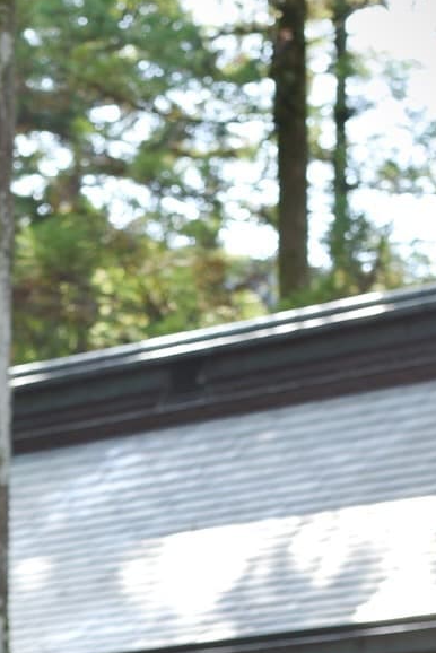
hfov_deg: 5.1
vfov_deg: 7.5
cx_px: -44
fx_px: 4899
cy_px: 854
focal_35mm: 270
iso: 800
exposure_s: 1/500
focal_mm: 78
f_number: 5.6
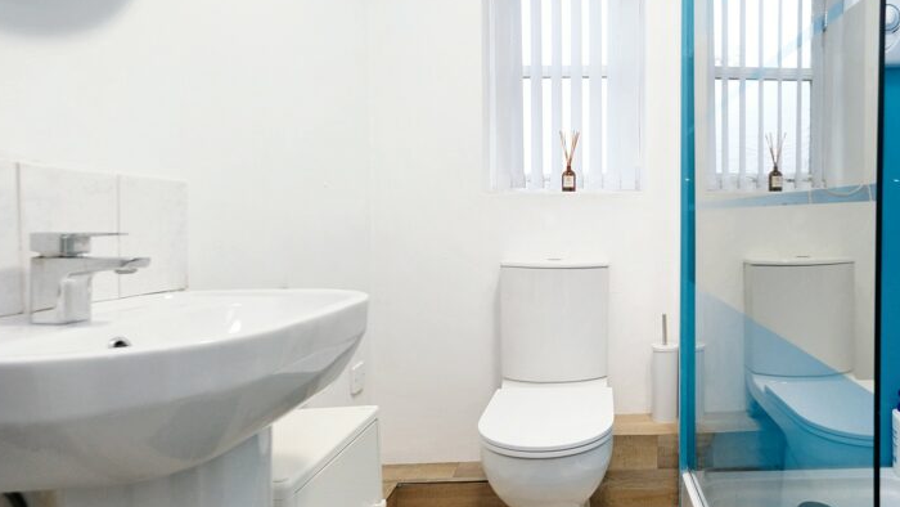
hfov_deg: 75.4
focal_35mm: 23
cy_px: 237
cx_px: 622
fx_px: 549
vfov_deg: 49.5
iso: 640
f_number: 4
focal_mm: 10
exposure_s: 1/60
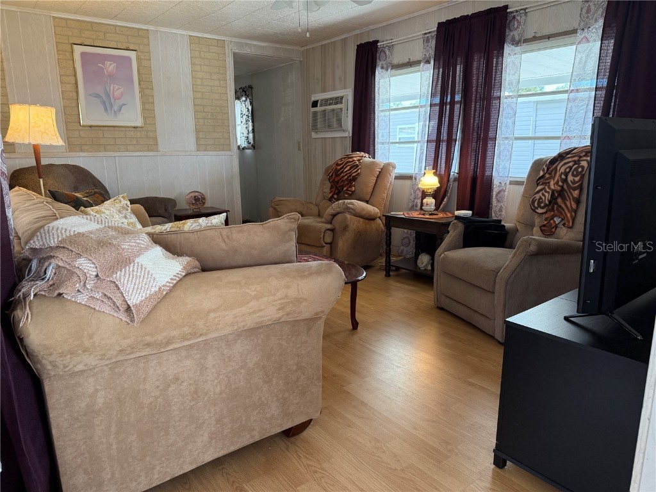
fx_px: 455
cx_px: 328
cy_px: 246
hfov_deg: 71.6
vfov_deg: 56.8
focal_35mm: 24
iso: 200
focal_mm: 6.76
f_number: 1.78
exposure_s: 1/79
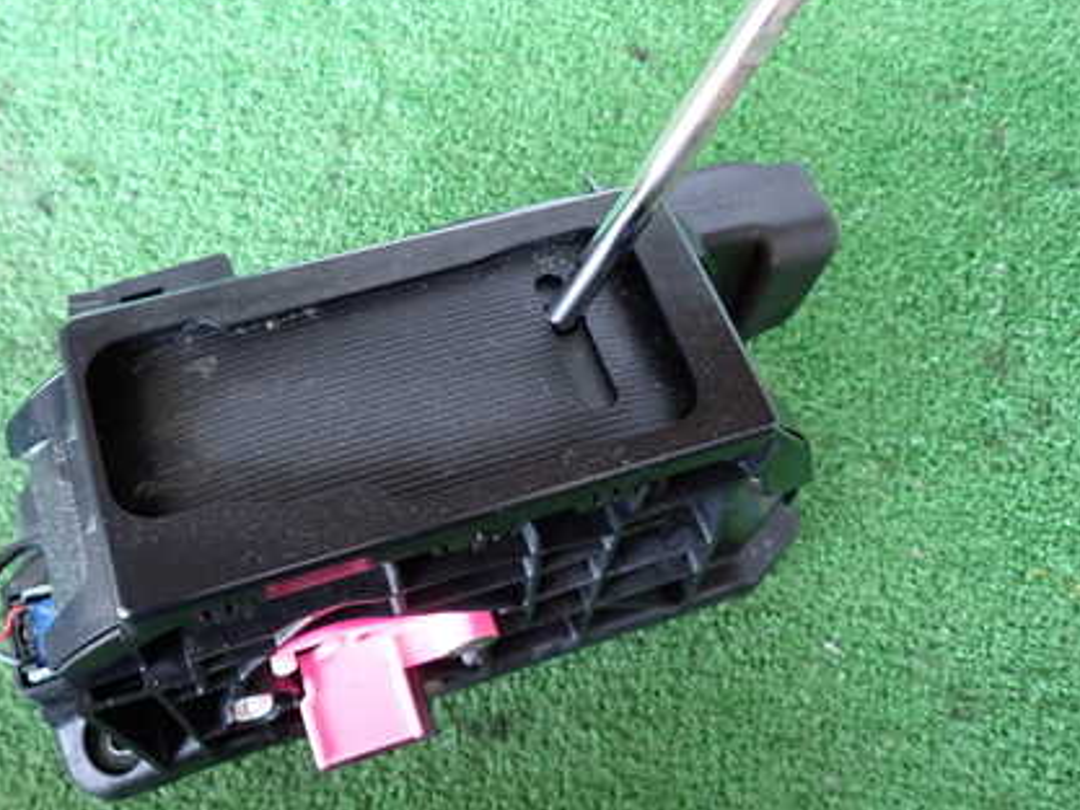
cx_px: 376
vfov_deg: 39.7
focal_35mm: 36
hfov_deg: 50.6
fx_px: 1124
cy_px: 380
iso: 400
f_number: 2
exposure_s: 1/30
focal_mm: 4.5
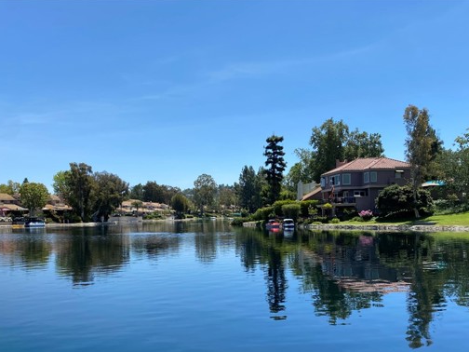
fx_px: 447
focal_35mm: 33
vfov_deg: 42.6
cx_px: 231
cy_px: 221
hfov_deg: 55.4
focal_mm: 4.25
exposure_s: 1/2755
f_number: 1.8
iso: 32
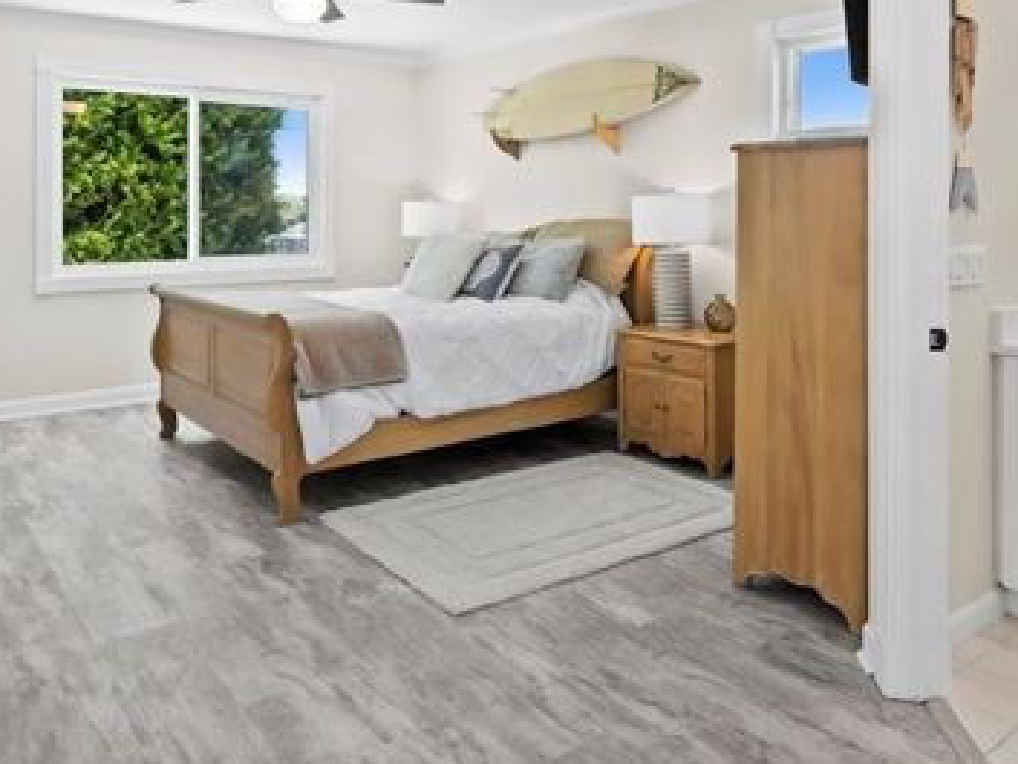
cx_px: 469
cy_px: 226
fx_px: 824
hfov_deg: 63.3
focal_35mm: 28
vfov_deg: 48.5
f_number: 11
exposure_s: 1/2.5
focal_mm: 7
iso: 250
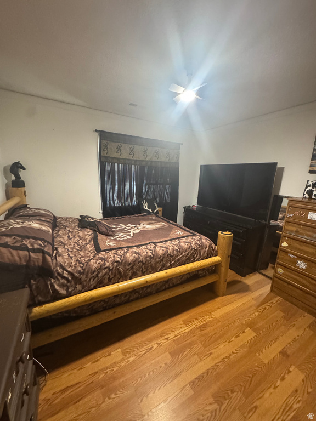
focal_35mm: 14
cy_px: 210
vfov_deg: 102.1
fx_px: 170
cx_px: 158
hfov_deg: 85.7
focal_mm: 2.22
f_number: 2.2
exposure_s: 1/60
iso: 1000
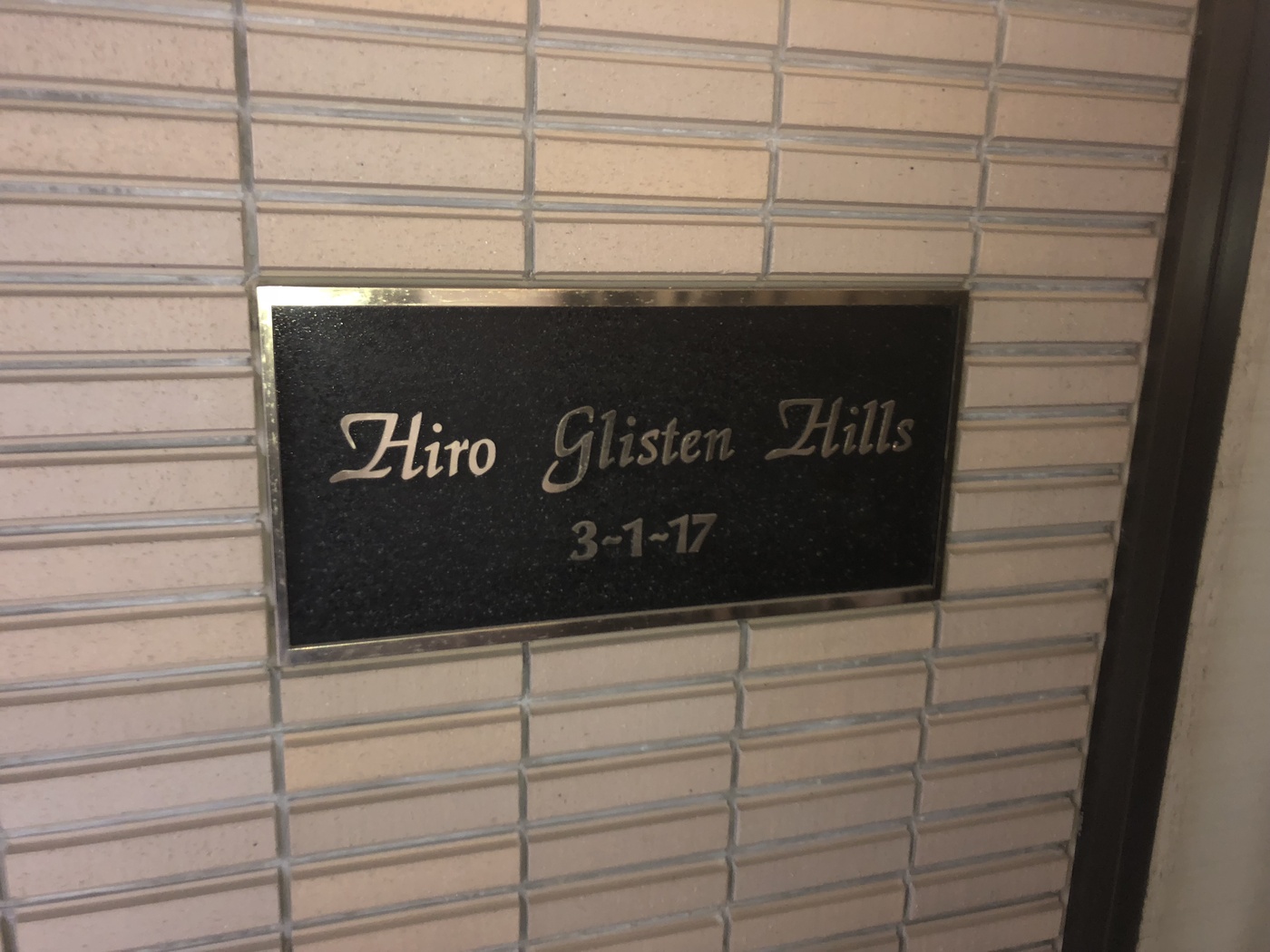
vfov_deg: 49.7
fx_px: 1027
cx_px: 635
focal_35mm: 28
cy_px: 476
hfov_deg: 63.4
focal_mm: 3.99
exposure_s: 1/11
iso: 100
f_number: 1.8
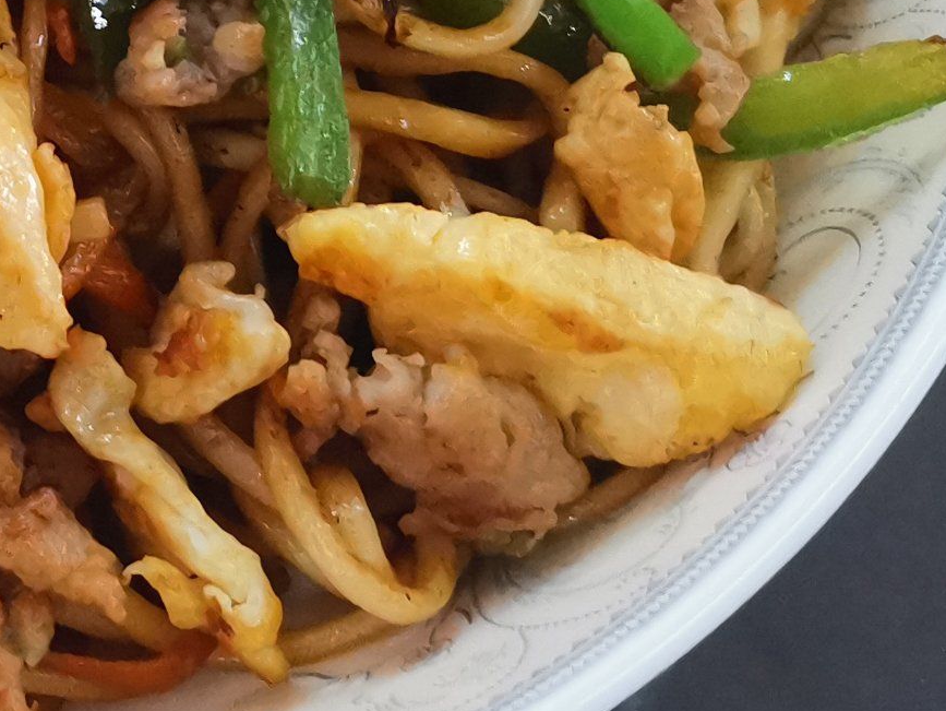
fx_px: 2324
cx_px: -363
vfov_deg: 16.8
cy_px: -69
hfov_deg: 20.5
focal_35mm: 85
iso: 500
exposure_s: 1/33.3
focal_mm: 4.75
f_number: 1.8
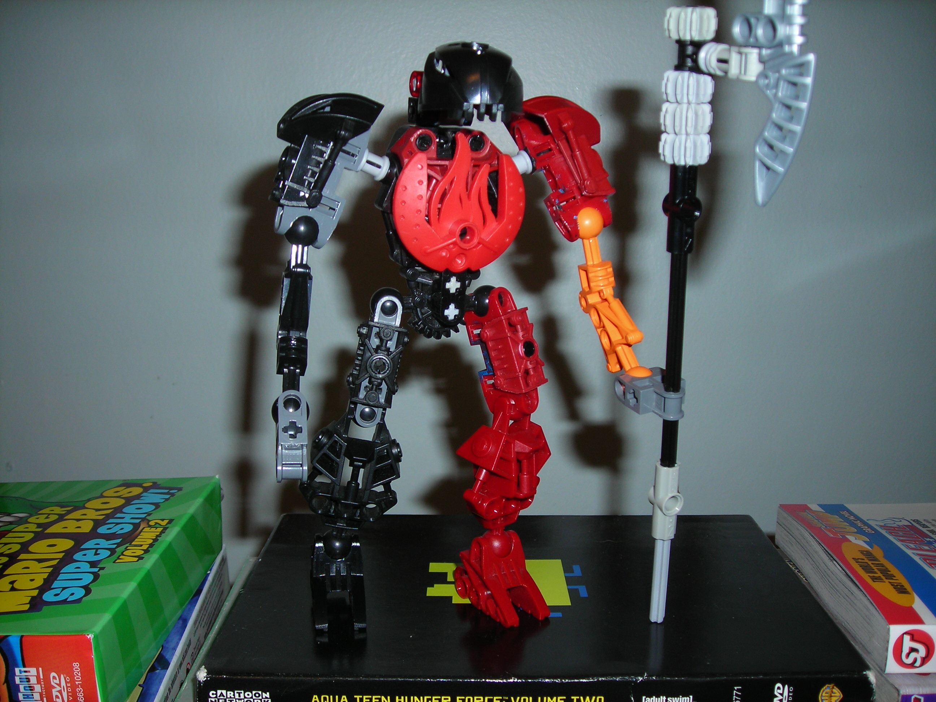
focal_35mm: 38
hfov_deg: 49.0
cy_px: 351
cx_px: 468
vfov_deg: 37.7
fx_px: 1028
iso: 50
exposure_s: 1/60.1
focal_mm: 6.3
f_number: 3.2
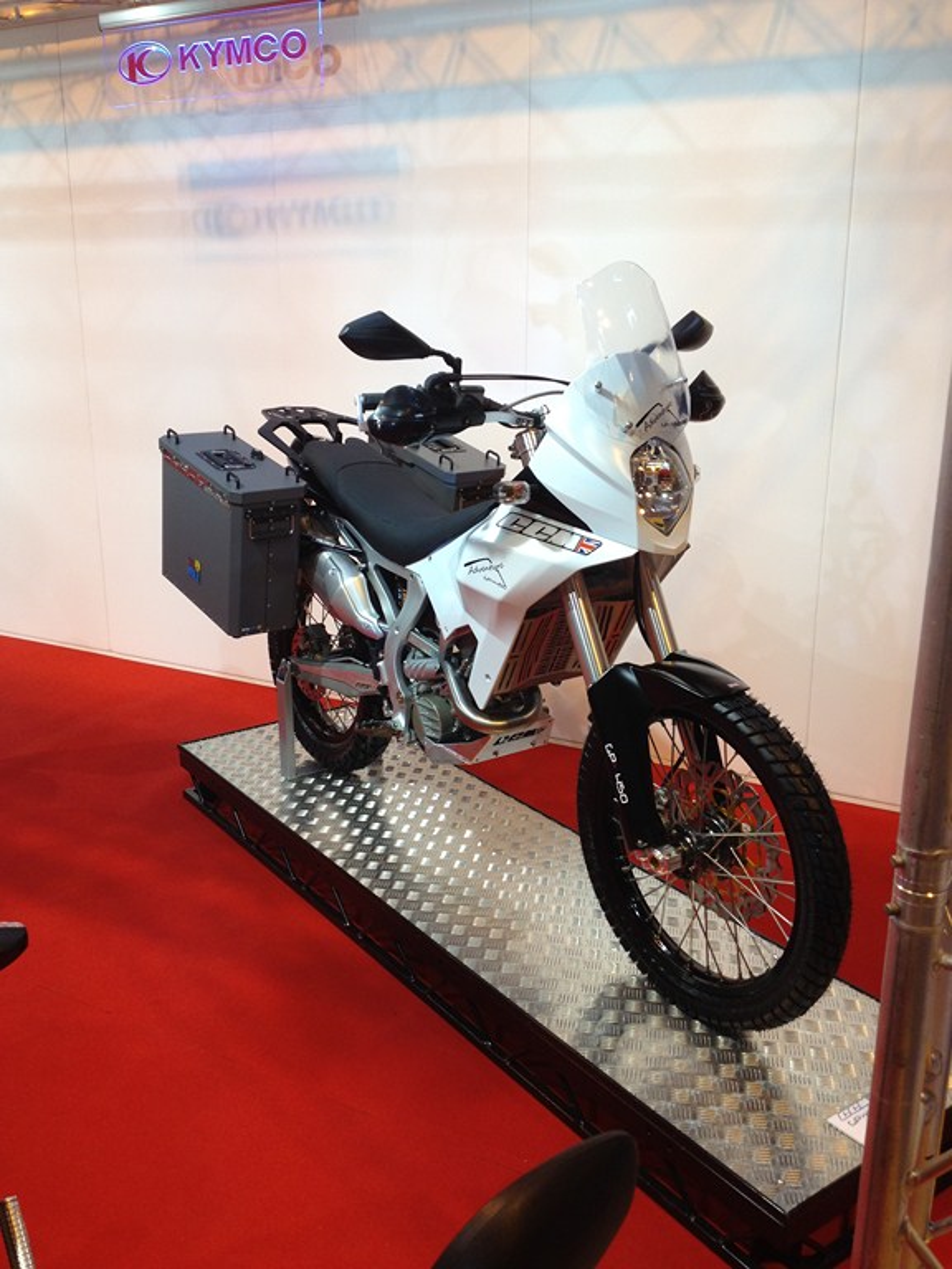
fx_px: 1283
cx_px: 476
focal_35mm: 35
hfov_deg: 40.7
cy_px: 634
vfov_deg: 52.6
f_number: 2.4
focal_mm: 4.3
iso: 64
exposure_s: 1/40
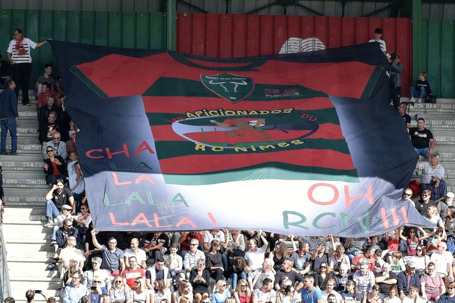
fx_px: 2123
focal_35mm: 168
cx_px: 228
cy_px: 152
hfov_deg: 12.2
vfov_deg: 8.2
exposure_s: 1/1600
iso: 1000
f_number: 7.1
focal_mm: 112
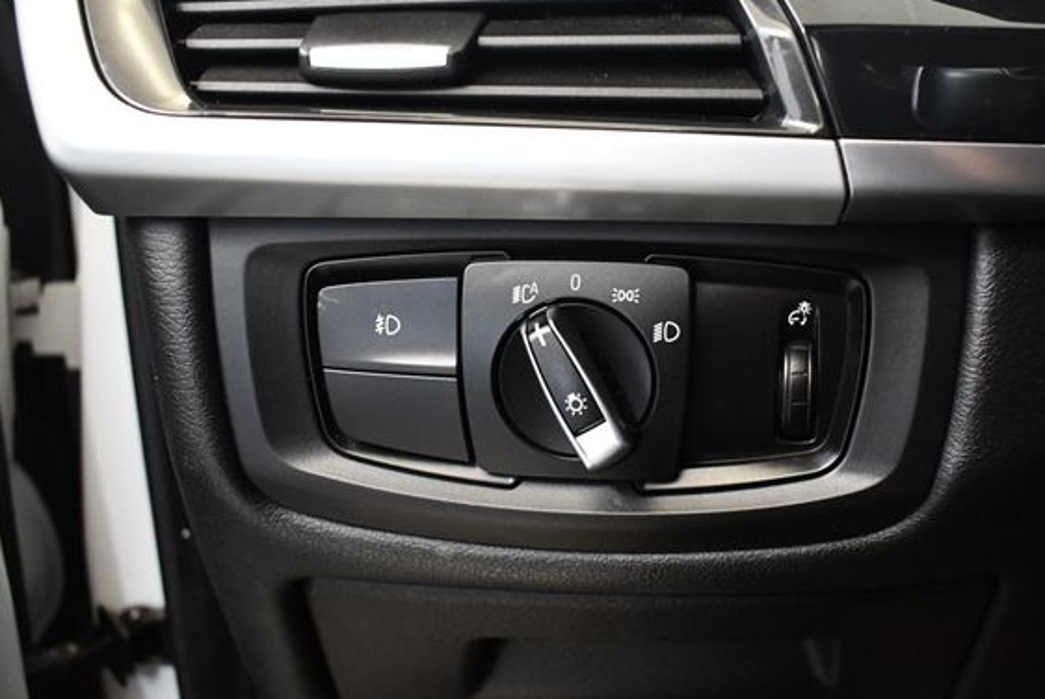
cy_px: 374
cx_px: 593
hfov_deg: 47.2
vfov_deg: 32.7
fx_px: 1191
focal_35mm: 41
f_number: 3.5
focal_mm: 18
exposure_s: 1/60
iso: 4000
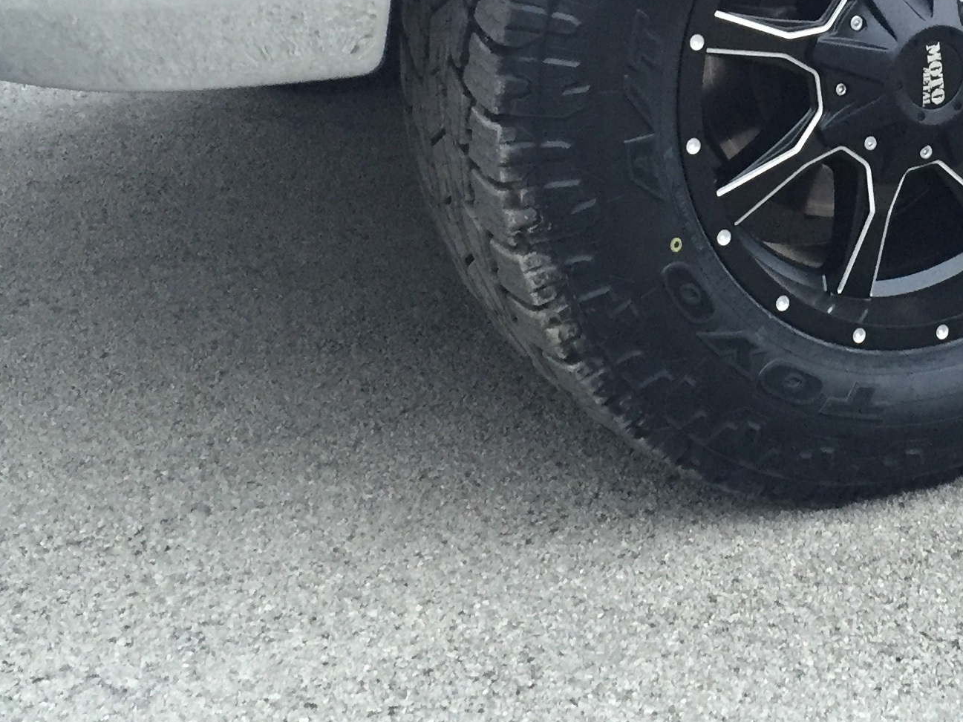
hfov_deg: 26.1
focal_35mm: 73
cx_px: 803
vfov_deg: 19.5
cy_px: -17
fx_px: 2030
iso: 160
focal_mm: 4.15
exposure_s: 1/30
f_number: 2.2
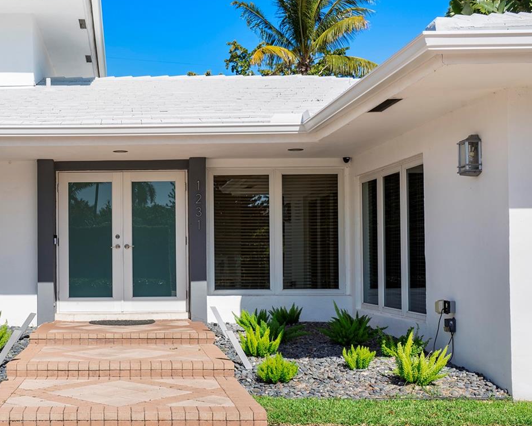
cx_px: 116
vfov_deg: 31.4
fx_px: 756
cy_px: 248
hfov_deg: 37.5
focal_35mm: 48
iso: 100
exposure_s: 1/320
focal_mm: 30
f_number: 10
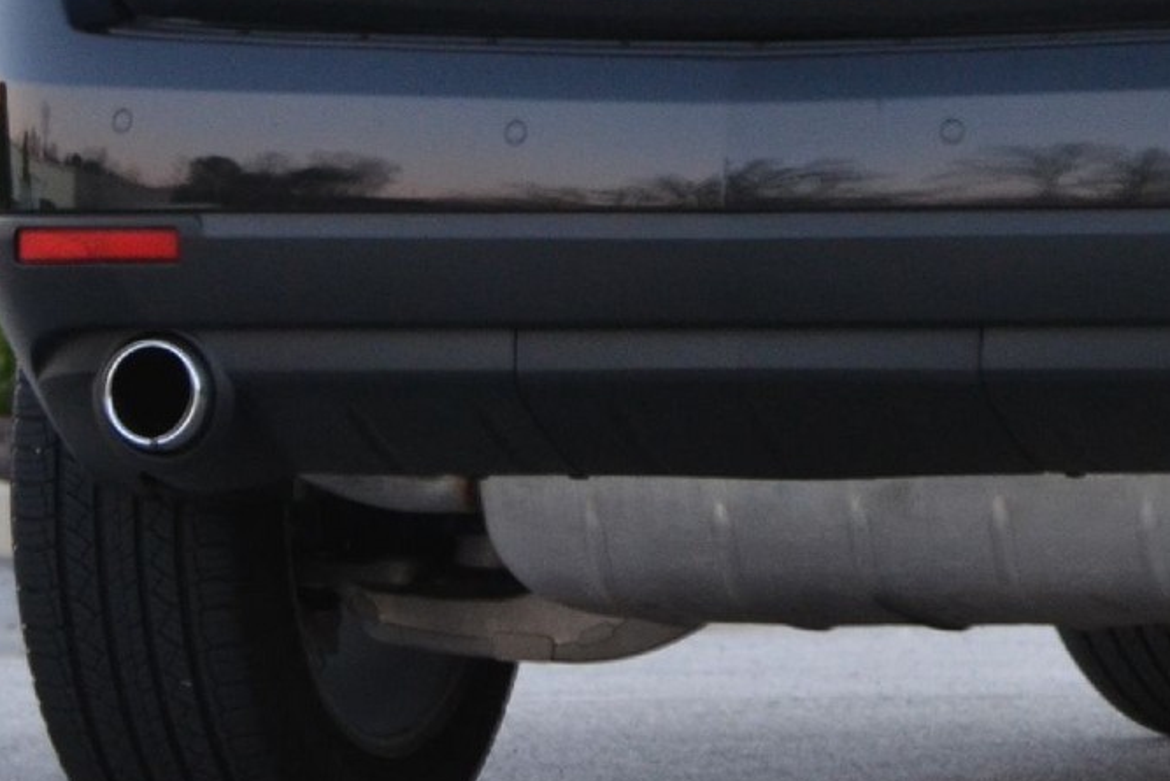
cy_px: -254
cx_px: 1628
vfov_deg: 3.0
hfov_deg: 4.5
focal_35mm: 460
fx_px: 14952
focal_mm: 82
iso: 800
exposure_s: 1/20
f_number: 8
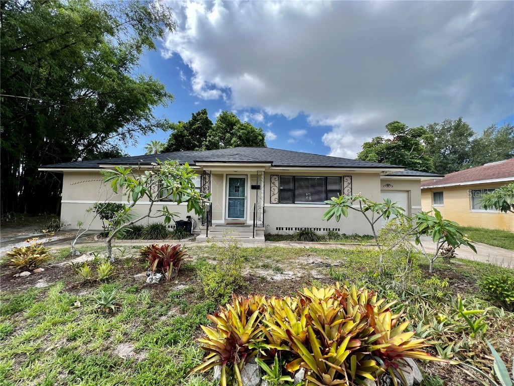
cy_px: 193
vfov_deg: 89.9
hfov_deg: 106.2
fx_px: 193
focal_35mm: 13
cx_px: 257
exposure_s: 1/903
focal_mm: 1.57
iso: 32
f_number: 1.8
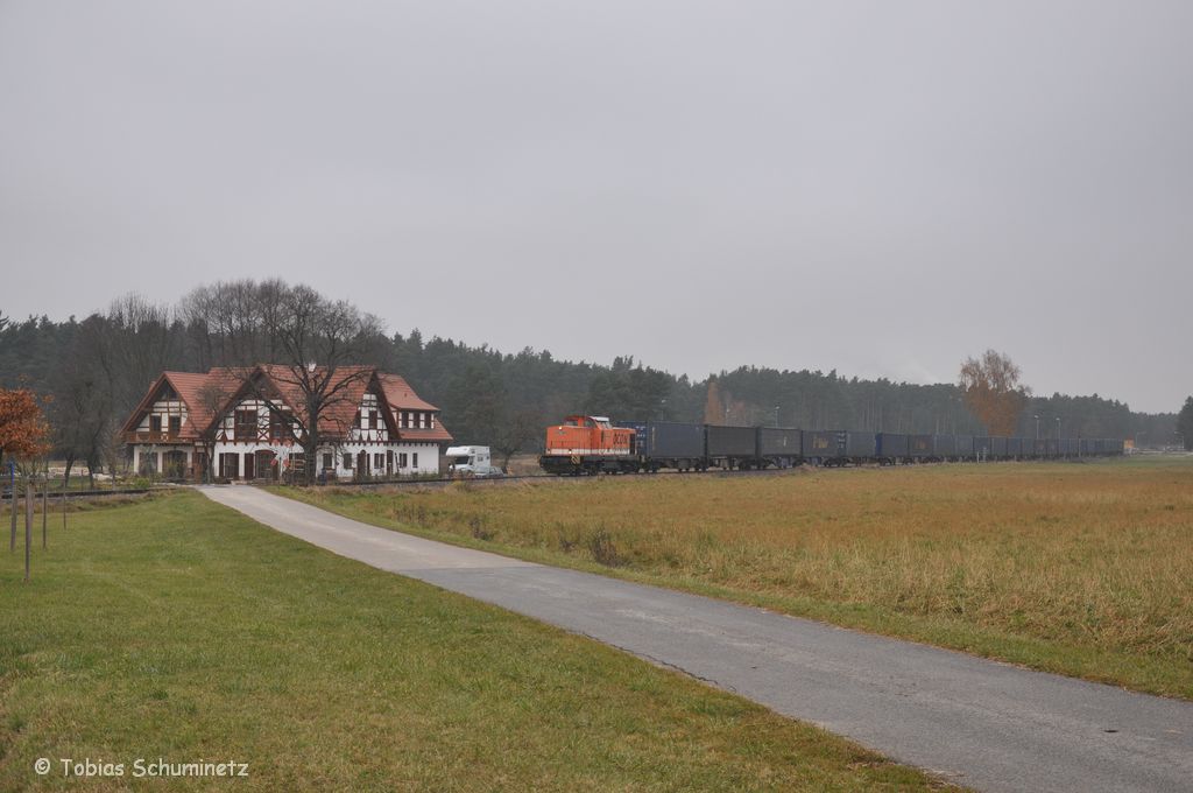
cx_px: 596
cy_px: 396
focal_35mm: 52
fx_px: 1738
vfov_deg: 25.7
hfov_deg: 37.9
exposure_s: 1/400
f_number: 6.3
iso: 400
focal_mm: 35
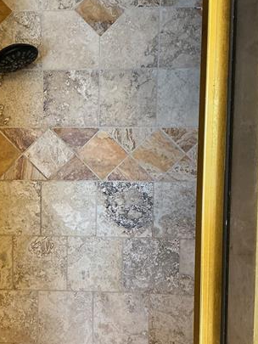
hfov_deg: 26.2
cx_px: 57
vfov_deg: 34.9
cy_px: 200
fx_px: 546
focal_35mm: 55
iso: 125
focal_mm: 3
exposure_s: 1/60
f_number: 1.8
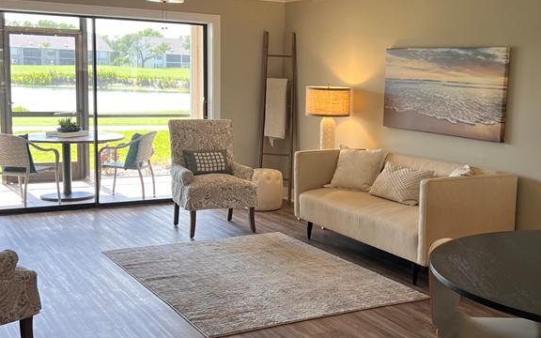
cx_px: 354
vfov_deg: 26.3
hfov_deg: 40.6
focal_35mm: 49
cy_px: 162
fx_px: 722
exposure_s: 1/120
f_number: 1.5
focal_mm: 5.7
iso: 50
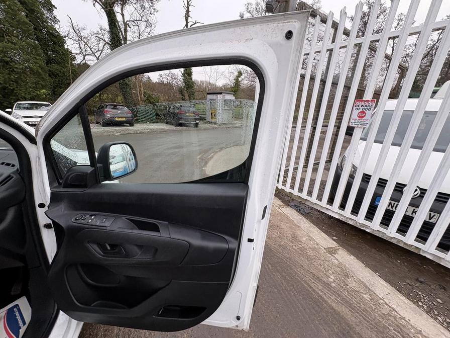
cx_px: 225
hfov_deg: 102.1
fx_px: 182
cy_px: 169
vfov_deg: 85.7
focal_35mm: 14
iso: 40
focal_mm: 2.22
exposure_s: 1/99
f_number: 2.2
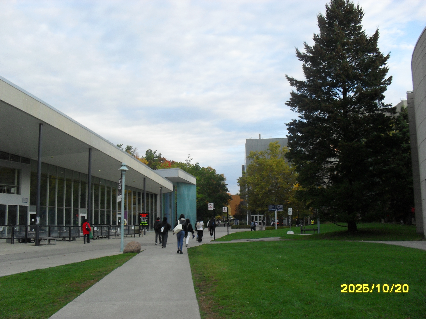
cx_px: 213
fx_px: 431
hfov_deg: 52.6
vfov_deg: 40.7
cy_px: 160
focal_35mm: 35
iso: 100
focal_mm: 6.3
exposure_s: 1/250
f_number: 3.2
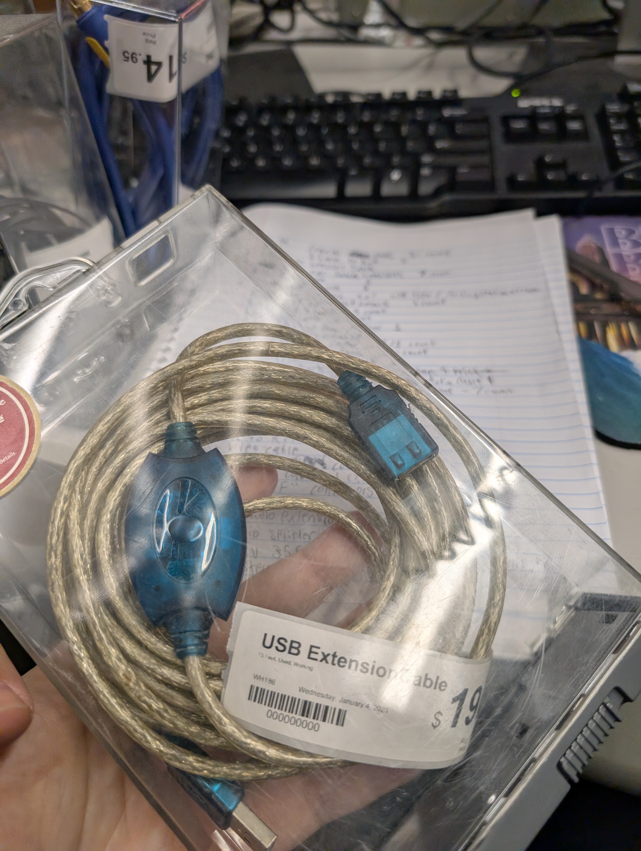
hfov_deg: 56.9
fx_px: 591
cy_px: 426
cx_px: 320
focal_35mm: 24
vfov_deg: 71.5
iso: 179
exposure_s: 1/120
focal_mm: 6.9
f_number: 1.68
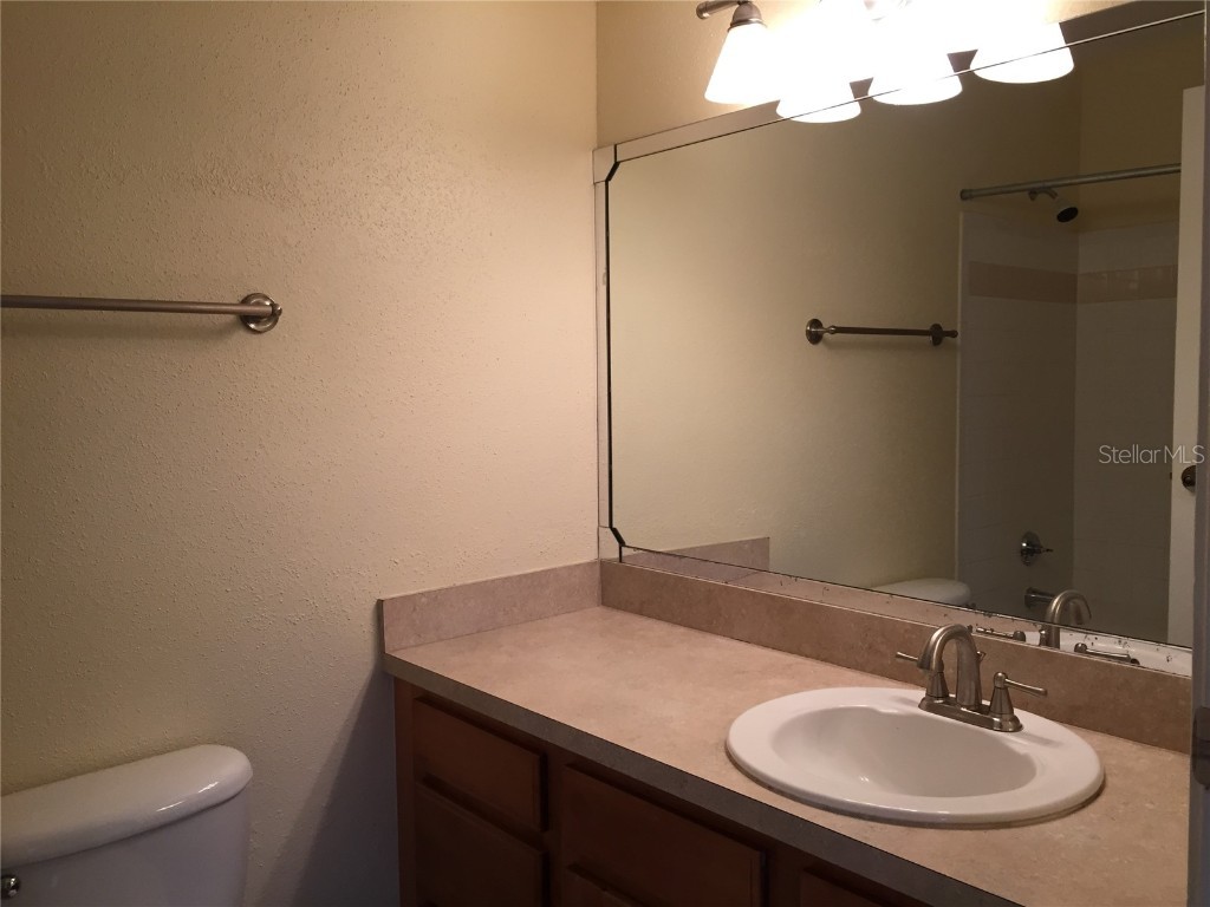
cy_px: 454
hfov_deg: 61.7
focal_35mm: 29
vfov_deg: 48.2
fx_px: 1014
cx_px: 605
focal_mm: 4.15
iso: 40
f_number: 2.2
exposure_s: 1/30
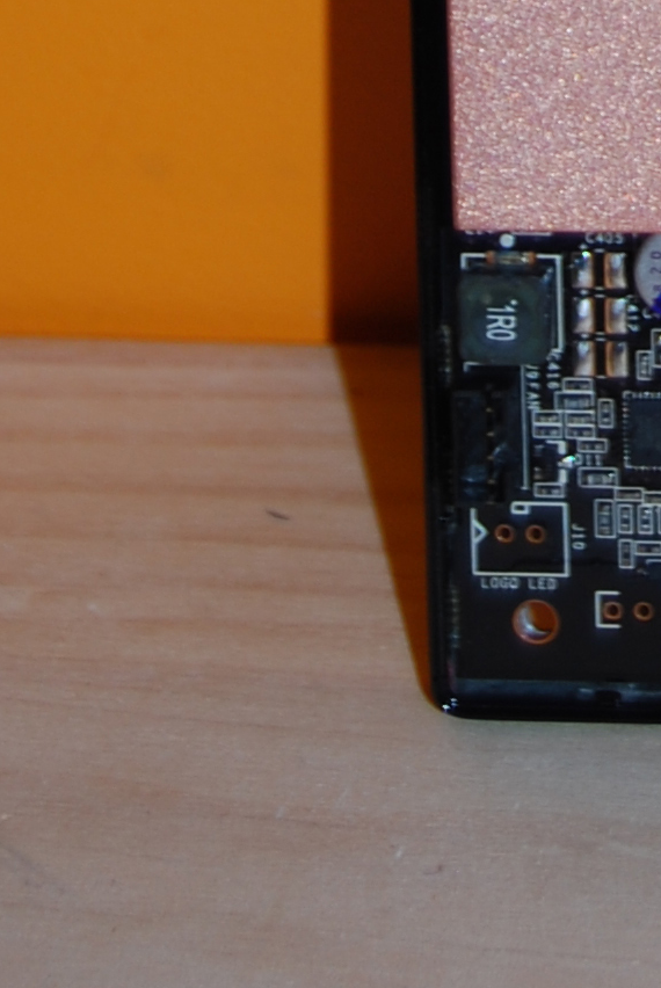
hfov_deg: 5.2
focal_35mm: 259
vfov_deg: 7.6
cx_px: 1148
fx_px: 7115
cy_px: -1118
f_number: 4.8
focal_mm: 38
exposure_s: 1/125
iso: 100
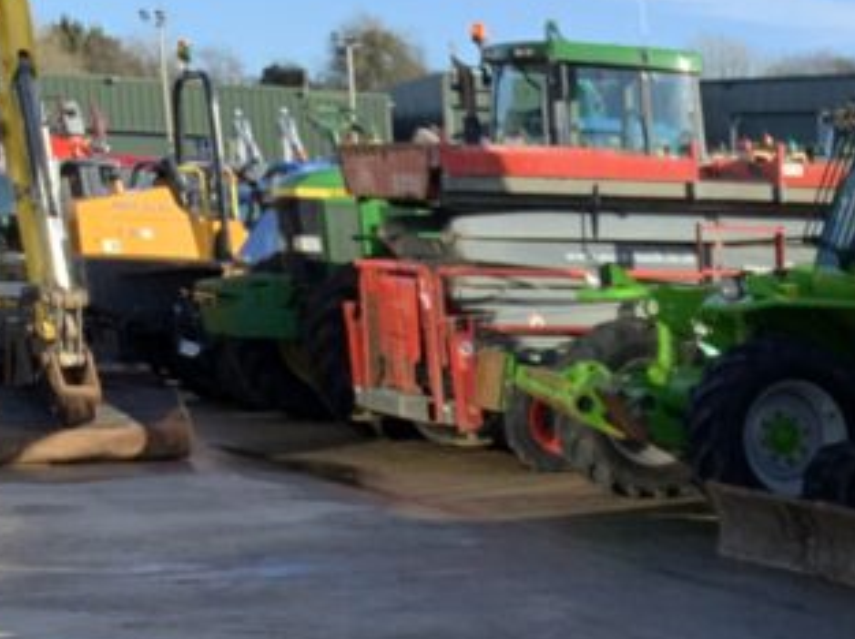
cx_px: 1270
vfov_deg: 14.3
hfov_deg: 18.4
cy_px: 1008
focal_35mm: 95
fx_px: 2344
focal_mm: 3
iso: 16
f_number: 1.8
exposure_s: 1/540
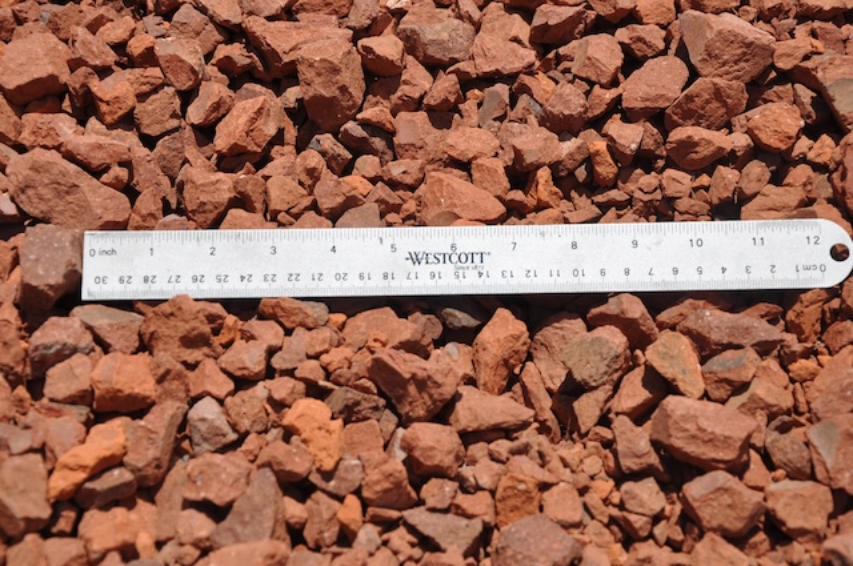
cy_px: 283
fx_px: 2059
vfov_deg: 15.7
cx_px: 426
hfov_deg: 23.4
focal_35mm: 87
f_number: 8
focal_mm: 58
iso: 200
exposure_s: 1/1000
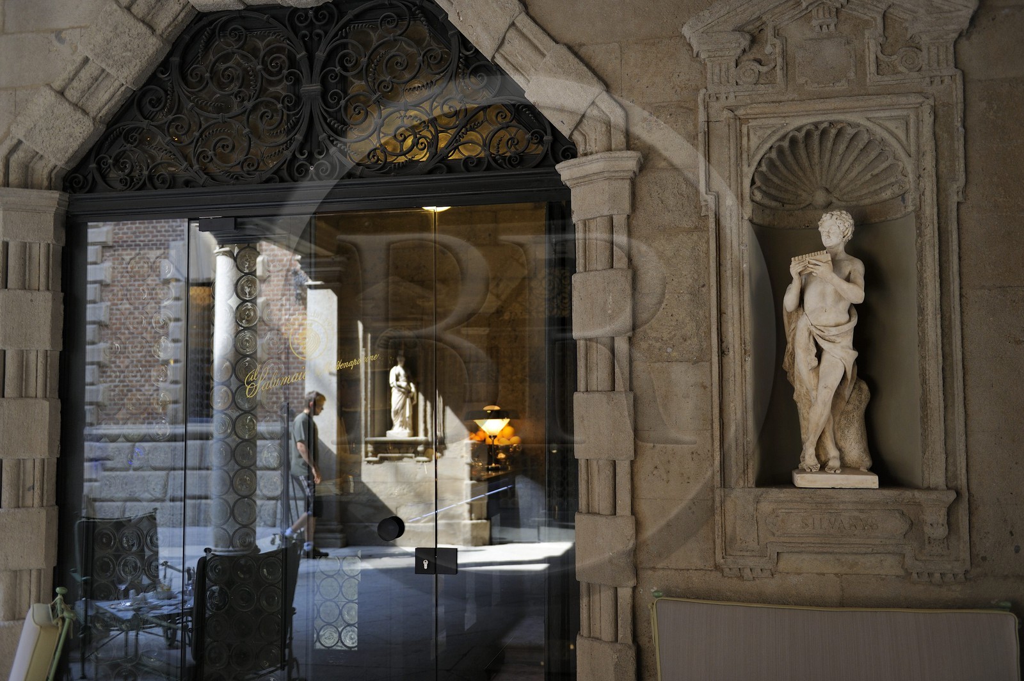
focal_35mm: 36
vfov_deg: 36.8
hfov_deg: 53.2
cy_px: 340
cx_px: 512
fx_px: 1023
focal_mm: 36
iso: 400
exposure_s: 1/160
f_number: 2.8
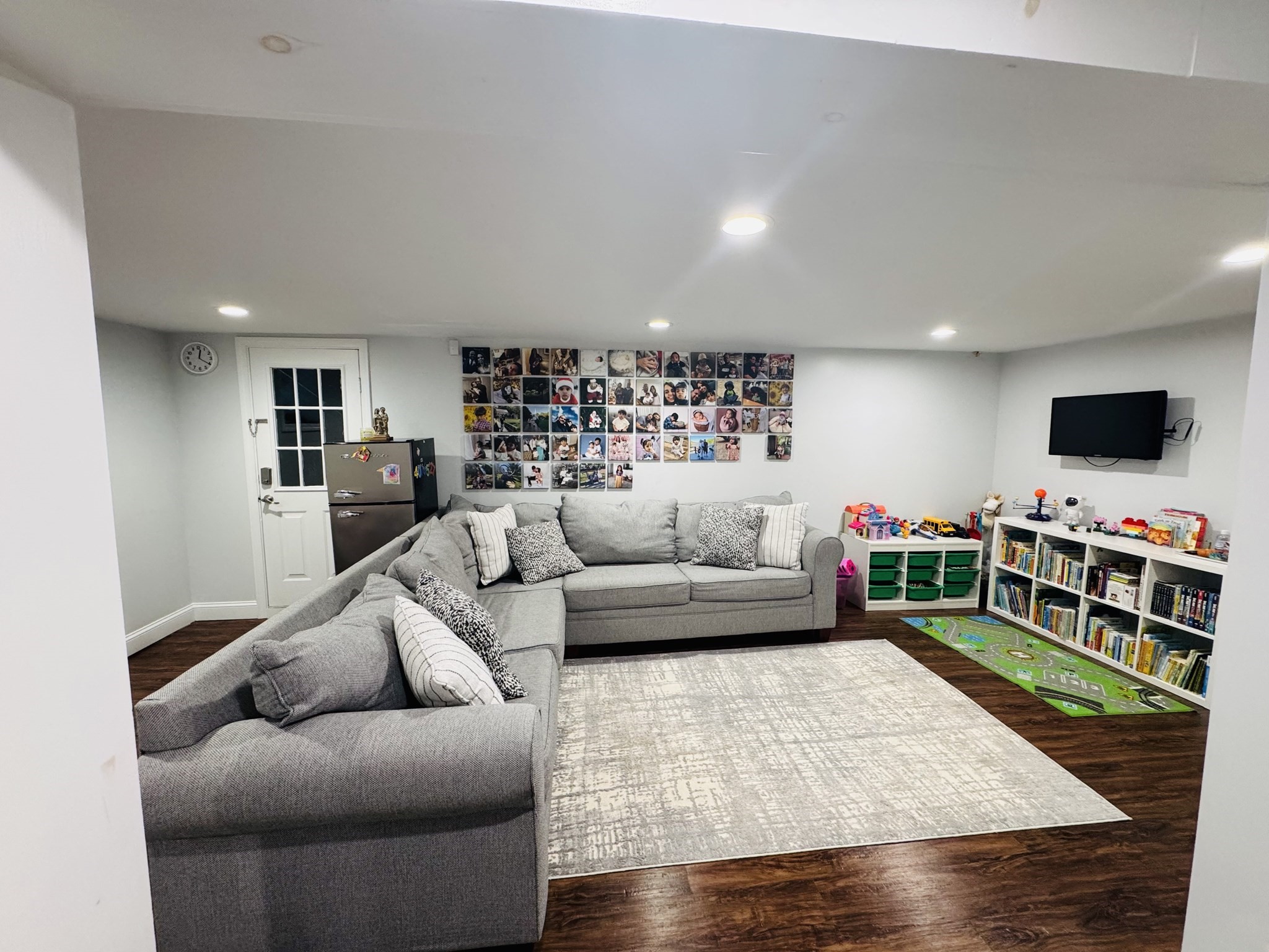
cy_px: 476
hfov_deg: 102.1
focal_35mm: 14
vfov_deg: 85.7
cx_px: 634
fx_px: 513
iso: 250
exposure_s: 1/60
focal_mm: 2.22
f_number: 2.2
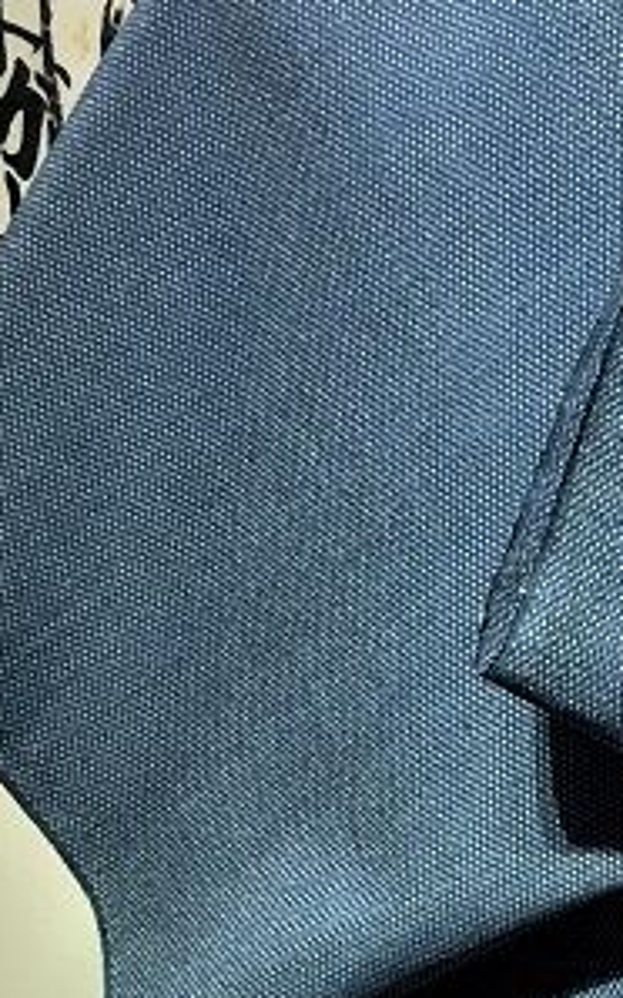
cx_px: 620
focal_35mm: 88
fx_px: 2393
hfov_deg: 14.6
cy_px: 996
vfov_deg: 22.6
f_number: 2.2
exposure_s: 1/30
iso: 64
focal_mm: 4.15
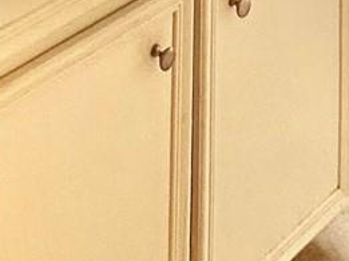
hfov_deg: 17.9
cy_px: -693
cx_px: 160
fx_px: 1107
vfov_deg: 8.7
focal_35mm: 110
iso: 40
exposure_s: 1/187
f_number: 2.2
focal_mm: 2.22
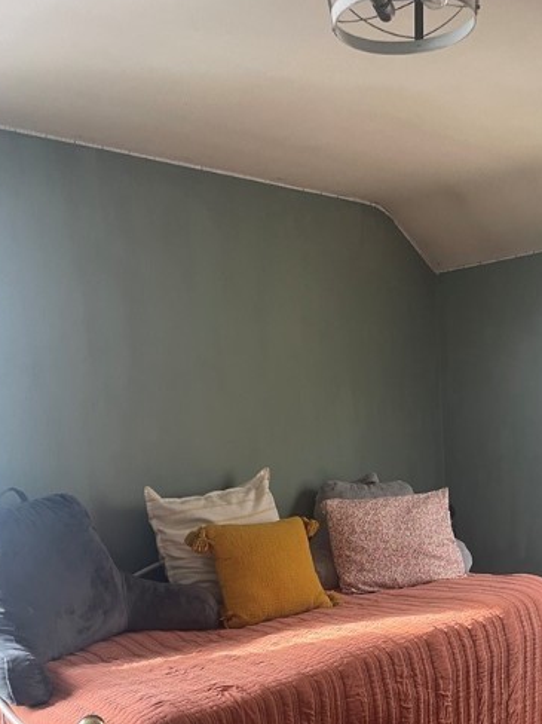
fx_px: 856
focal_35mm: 41
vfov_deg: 44.4
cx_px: 405
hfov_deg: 34.4
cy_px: 534
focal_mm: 4.2
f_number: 1.6
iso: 125
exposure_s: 1/60
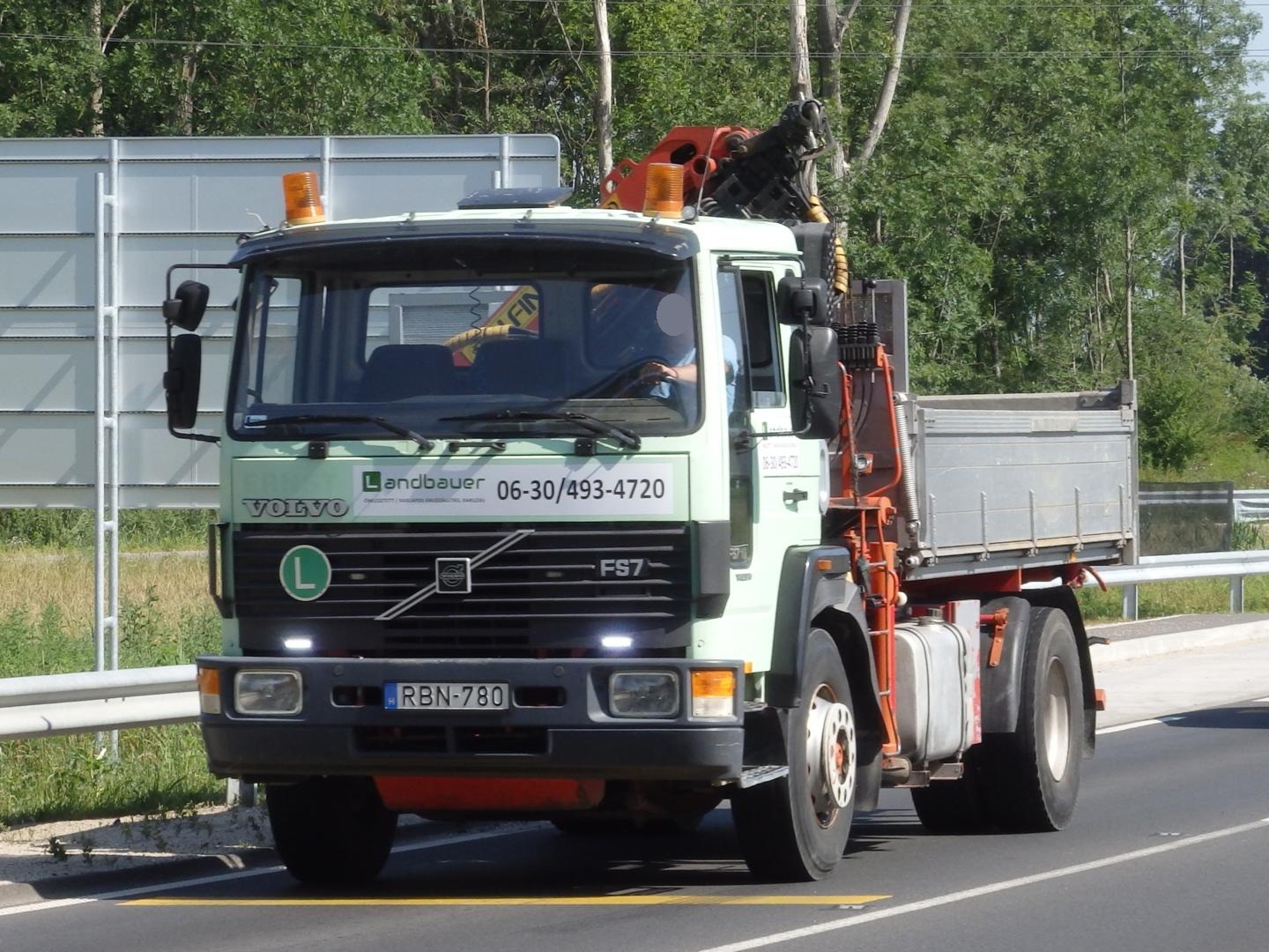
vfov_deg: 15.2
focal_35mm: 97
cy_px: 476
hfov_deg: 20.2
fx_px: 3556
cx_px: 634
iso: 125
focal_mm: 17.3
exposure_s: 1/500
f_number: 4.9
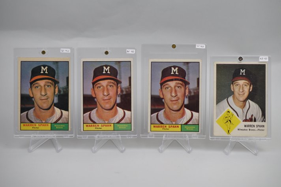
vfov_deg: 22.6
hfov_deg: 33.4
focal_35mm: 60
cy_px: 94
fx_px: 468
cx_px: 140
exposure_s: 1/80
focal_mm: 40
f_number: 4.5
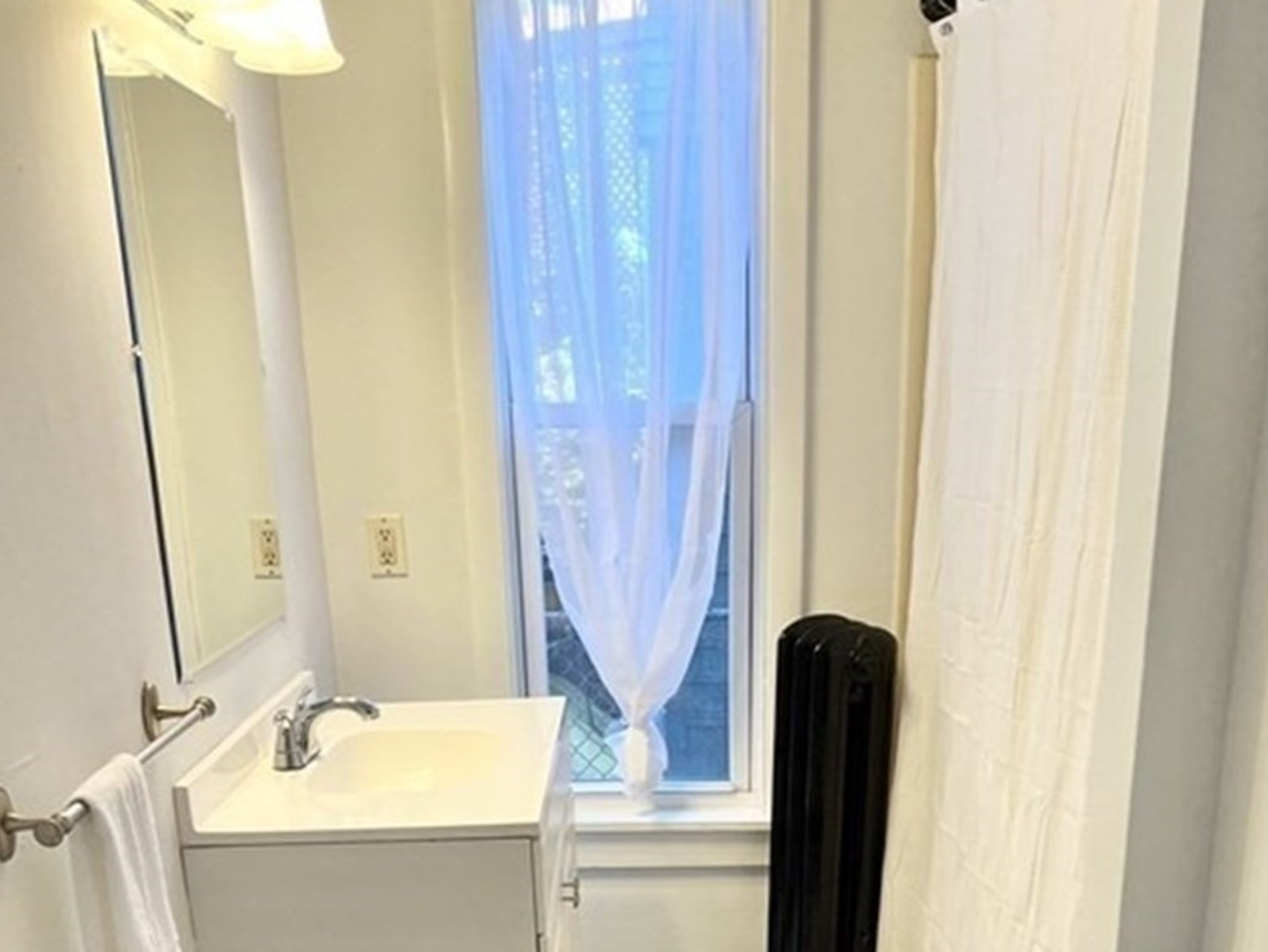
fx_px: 990
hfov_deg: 65.3
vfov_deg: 51.4
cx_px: 622
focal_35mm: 27
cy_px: 480
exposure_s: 1/120
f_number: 1.5
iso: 50
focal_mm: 5.7
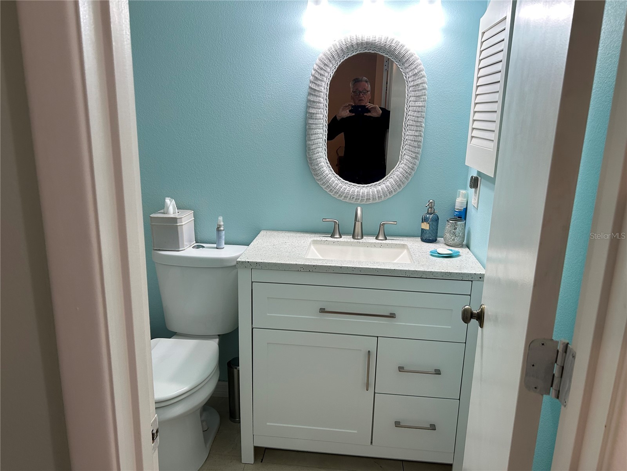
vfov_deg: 53.1
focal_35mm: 26
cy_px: 236
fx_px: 471
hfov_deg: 67.3
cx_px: 314
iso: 100
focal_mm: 5.7
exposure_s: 1/120
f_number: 1.5
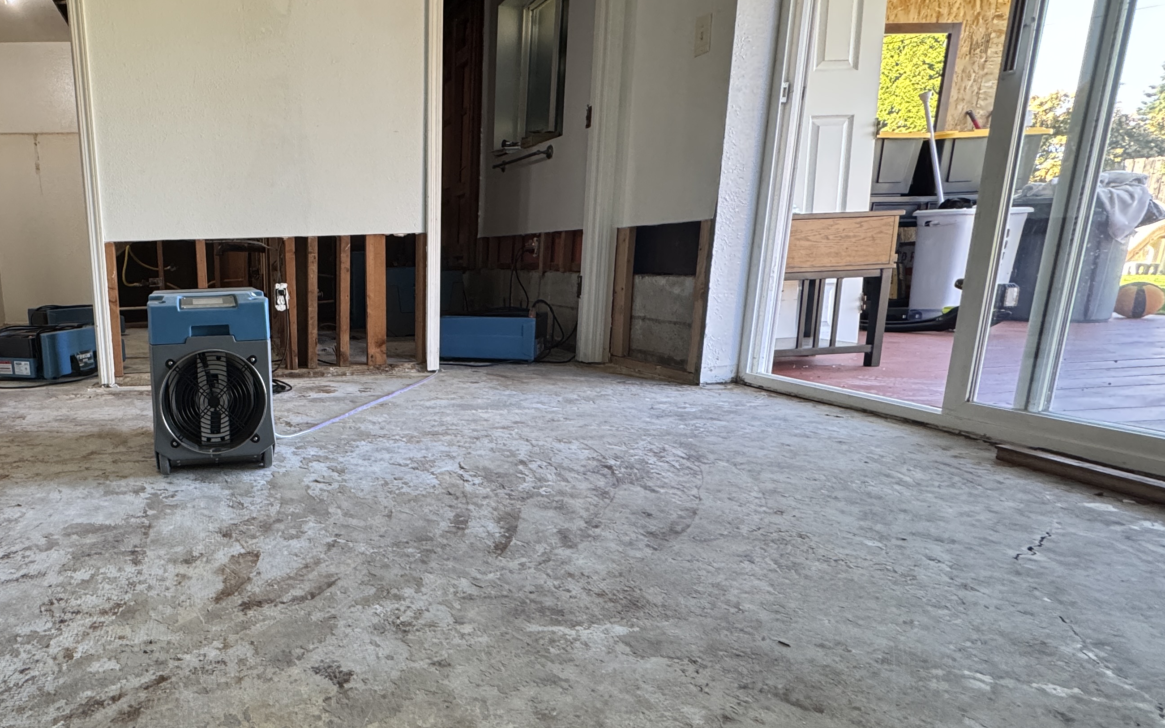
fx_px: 730
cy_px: 415
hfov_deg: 71.5
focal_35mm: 23
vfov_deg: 52.8
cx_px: 280
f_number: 2.2
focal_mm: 2.22
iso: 320
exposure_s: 1/120
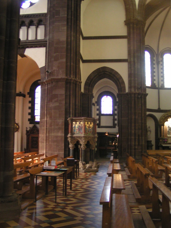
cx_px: 86
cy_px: 114
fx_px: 250
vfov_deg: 49.0
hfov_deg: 37.7
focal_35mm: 38
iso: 200
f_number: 2.8
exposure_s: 1/2.5
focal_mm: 5.8
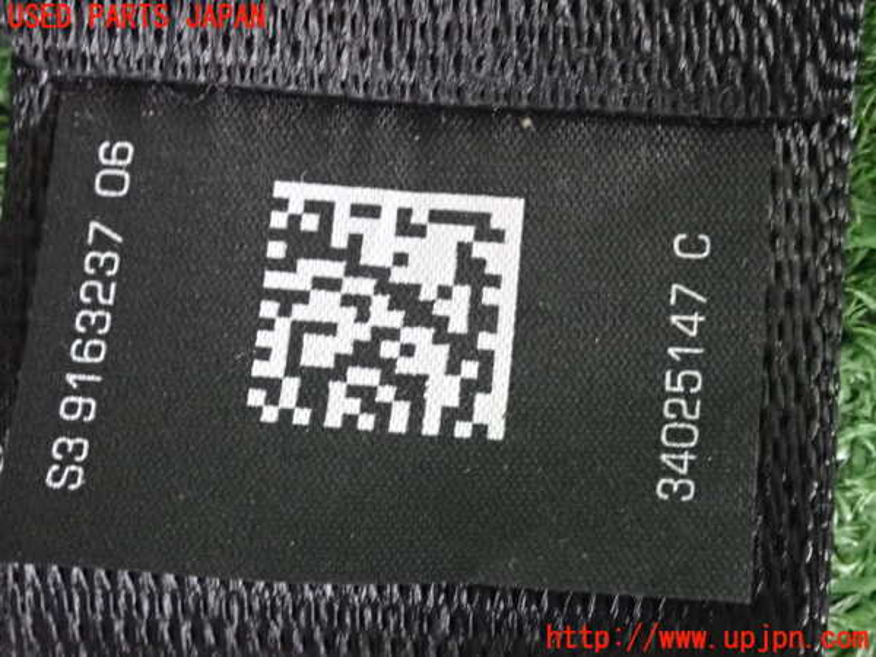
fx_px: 2379
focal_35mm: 94
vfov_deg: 15.7
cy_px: 328
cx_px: 438
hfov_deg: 20.9
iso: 4000
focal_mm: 16.79
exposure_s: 1/30
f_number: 4.7
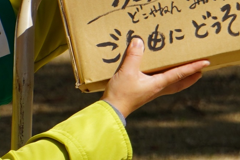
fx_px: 8048
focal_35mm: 1207
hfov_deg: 1.7
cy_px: 167
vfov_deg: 1.1
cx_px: -289
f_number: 8
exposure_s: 1/250
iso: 100
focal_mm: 126
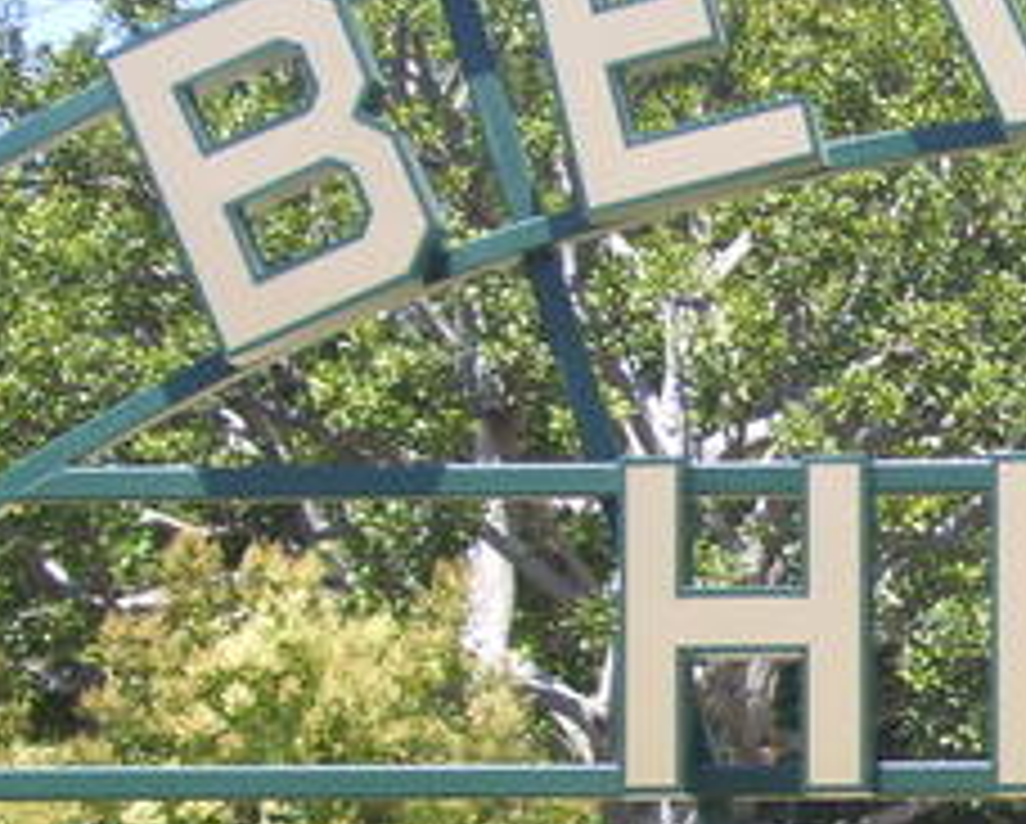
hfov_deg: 9.9
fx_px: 5807
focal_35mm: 191
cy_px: 851
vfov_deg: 8.1
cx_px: 1341
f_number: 4
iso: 80
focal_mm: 11.6
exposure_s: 1/400
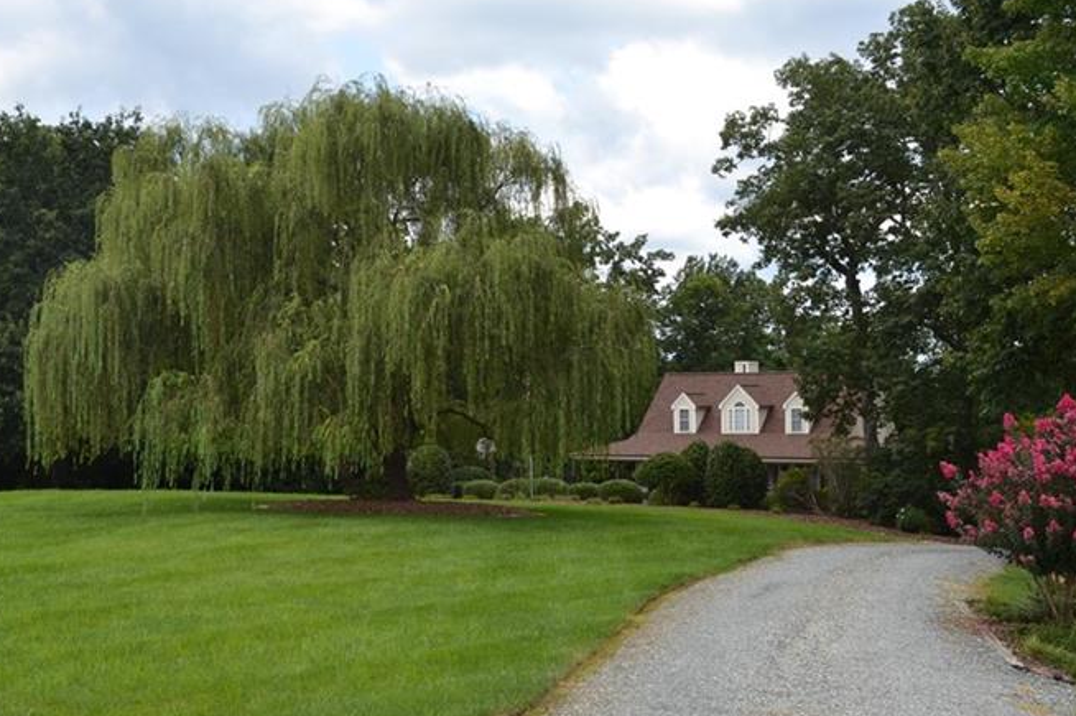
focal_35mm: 47
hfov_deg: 41.8
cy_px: 382
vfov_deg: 28.6
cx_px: 451
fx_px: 1404
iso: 100
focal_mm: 20
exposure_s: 1/200
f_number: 7.1
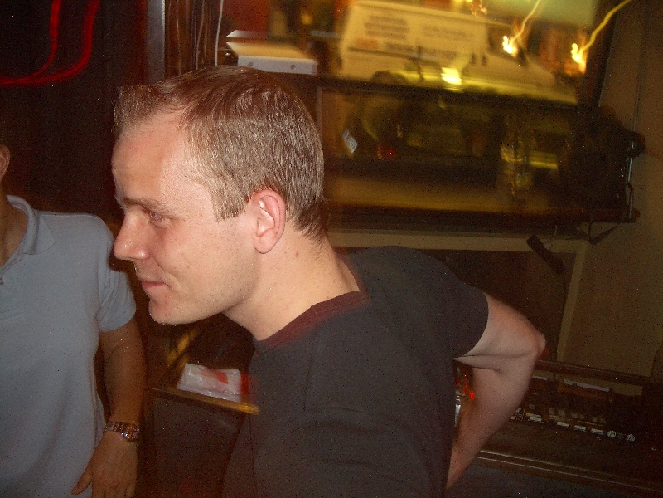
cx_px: 332
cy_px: 249
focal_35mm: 35
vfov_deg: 40.7
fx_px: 670
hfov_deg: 52.6
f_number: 2.6
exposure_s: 4
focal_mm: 5.8
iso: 100
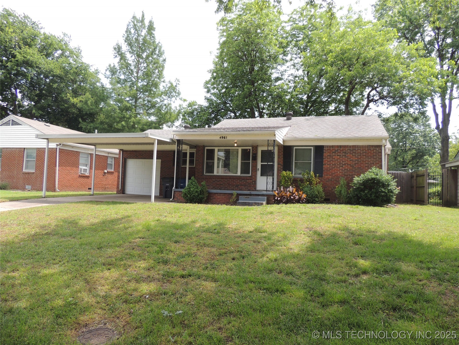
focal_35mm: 24
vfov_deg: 56.8
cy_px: 172
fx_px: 318
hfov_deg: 71.6
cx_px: 230
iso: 100
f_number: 3
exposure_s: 1/500
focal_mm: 4.3
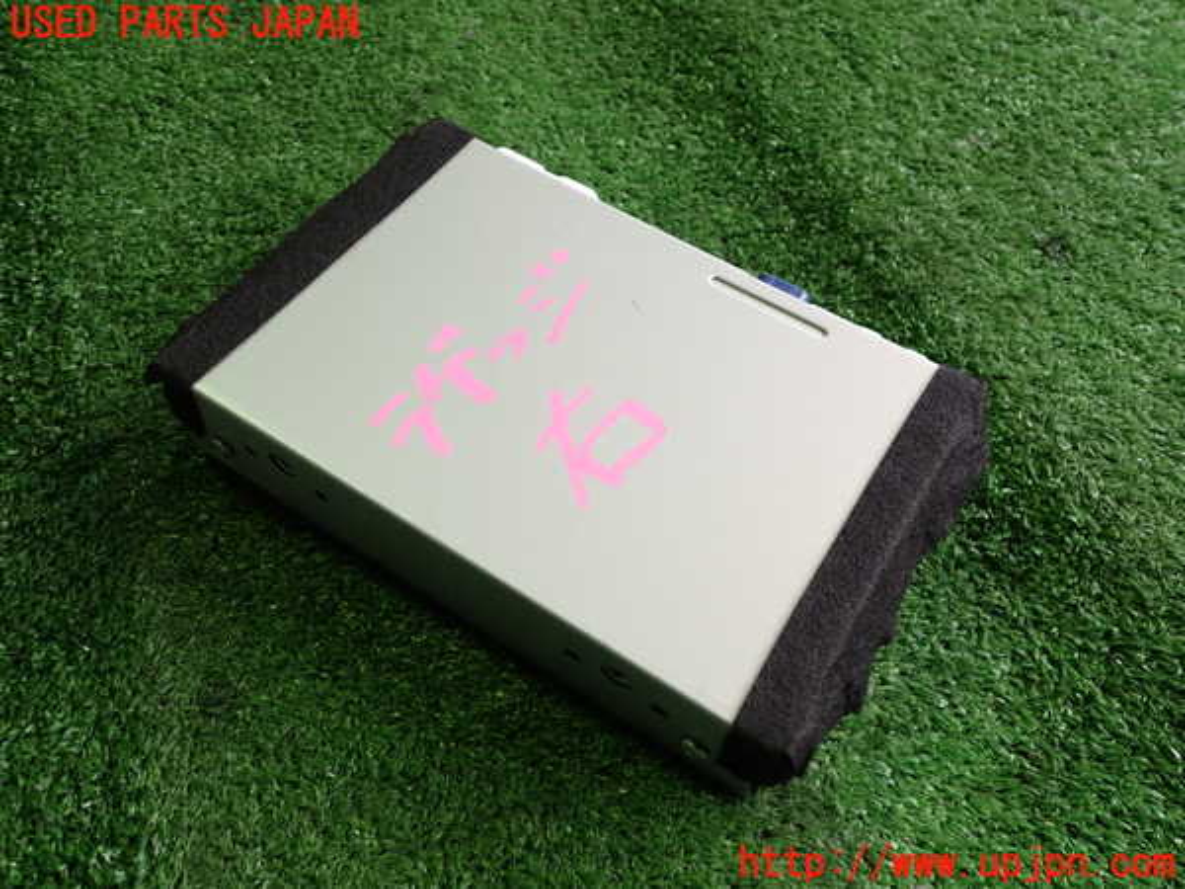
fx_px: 1027
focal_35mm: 30
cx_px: 592
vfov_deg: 46.8
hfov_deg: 60.0
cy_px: 444
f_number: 2.3
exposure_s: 1/60
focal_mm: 5.4
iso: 200
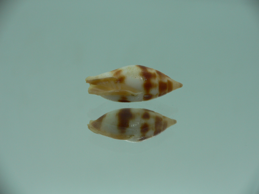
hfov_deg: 52.6
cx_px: 130
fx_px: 262
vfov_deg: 40.7
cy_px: 97
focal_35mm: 35
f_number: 2.8
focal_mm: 4.6
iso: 80
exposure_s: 1/80
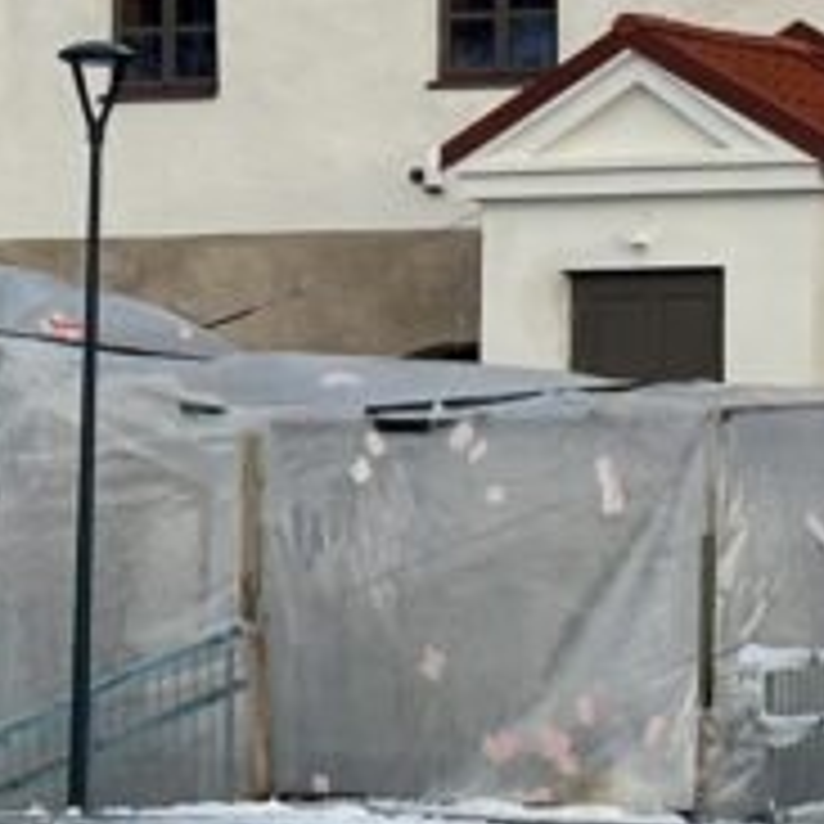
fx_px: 6383
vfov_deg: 7.3
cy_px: -221
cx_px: -234
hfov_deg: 7.3
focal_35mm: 237
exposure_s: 1/1272
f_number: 1.78
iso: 64
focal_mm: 6.86
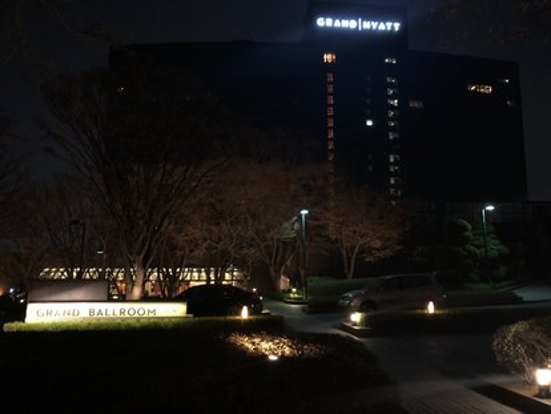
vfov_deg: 49.8
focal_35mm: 28
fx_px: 446
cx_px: 276
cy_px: 207
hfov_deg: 63.4
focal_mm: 3.99
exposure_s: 1/4
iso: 100
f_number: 1.8
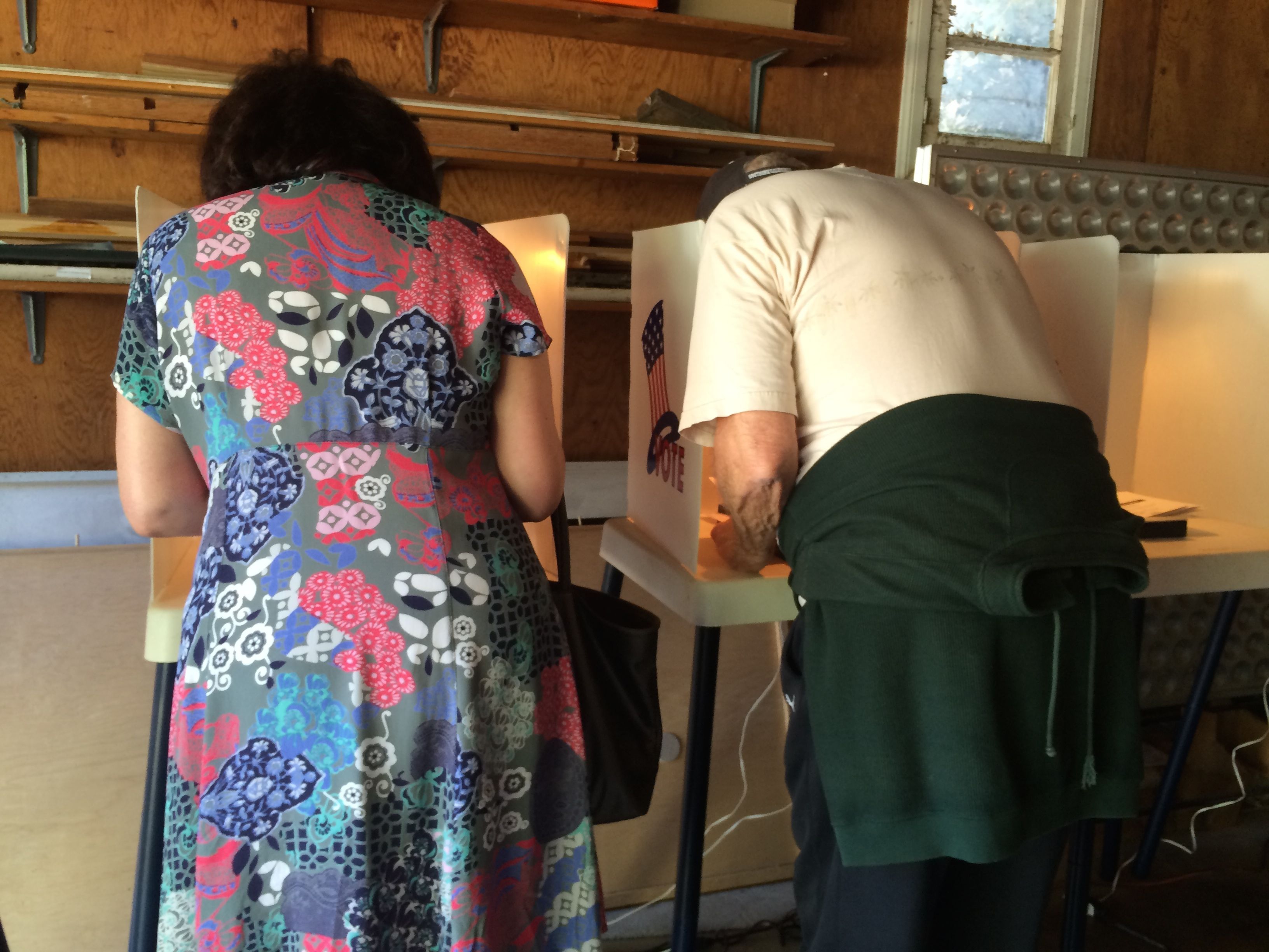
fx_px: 1100
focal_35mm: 30
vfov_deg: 46.8
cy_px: 476
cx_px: 634
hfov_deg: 60.0
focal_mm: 4.12
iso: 80
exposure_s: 1/30
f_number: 2.2
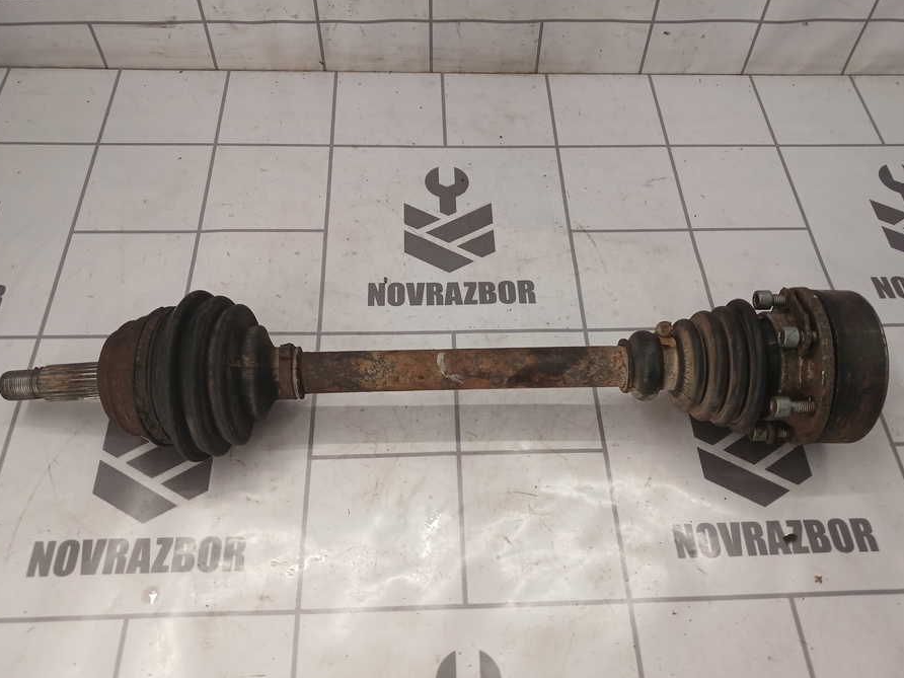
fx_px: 810
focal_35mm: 31
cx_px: 473
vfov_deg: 45.4
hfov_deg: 58.3
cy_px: 330
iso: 80
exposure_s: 1/50
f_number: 1.8
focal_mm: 4
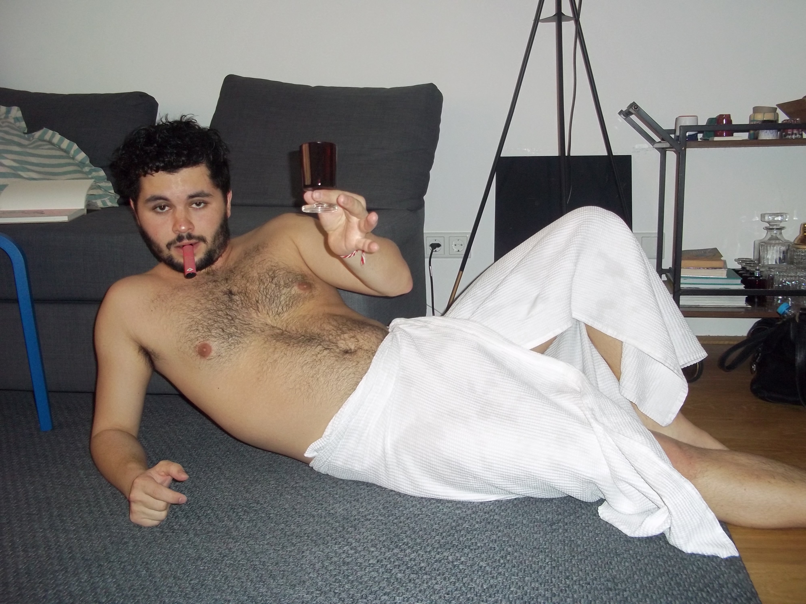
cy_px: 302
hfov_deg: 51.4
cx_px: 403
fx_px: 838
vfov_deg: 39.7
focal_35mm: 36
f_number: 3.1
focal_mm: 6.5
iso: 160
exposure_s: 1/30
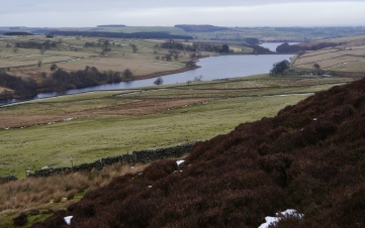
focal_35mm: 71
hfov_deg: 29.0
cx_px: 181
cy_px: 67
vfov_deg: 18.3
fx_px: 707
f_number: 5.6
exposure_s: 1/160
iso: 160
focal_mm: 28
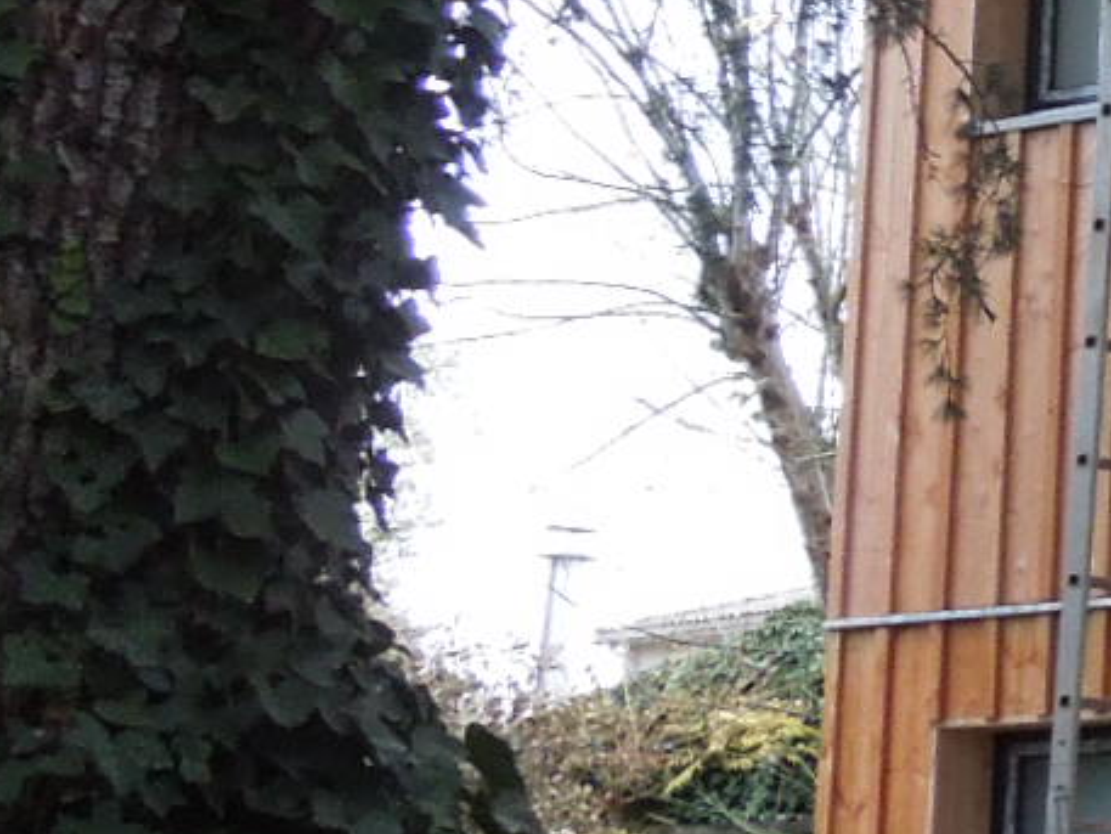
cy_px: 85
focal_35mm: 112
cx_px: 2224
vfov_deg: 13.1
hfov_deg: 14.5
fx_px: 3596
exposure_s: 1/20
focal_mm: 4.5
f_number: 3.3
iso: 400
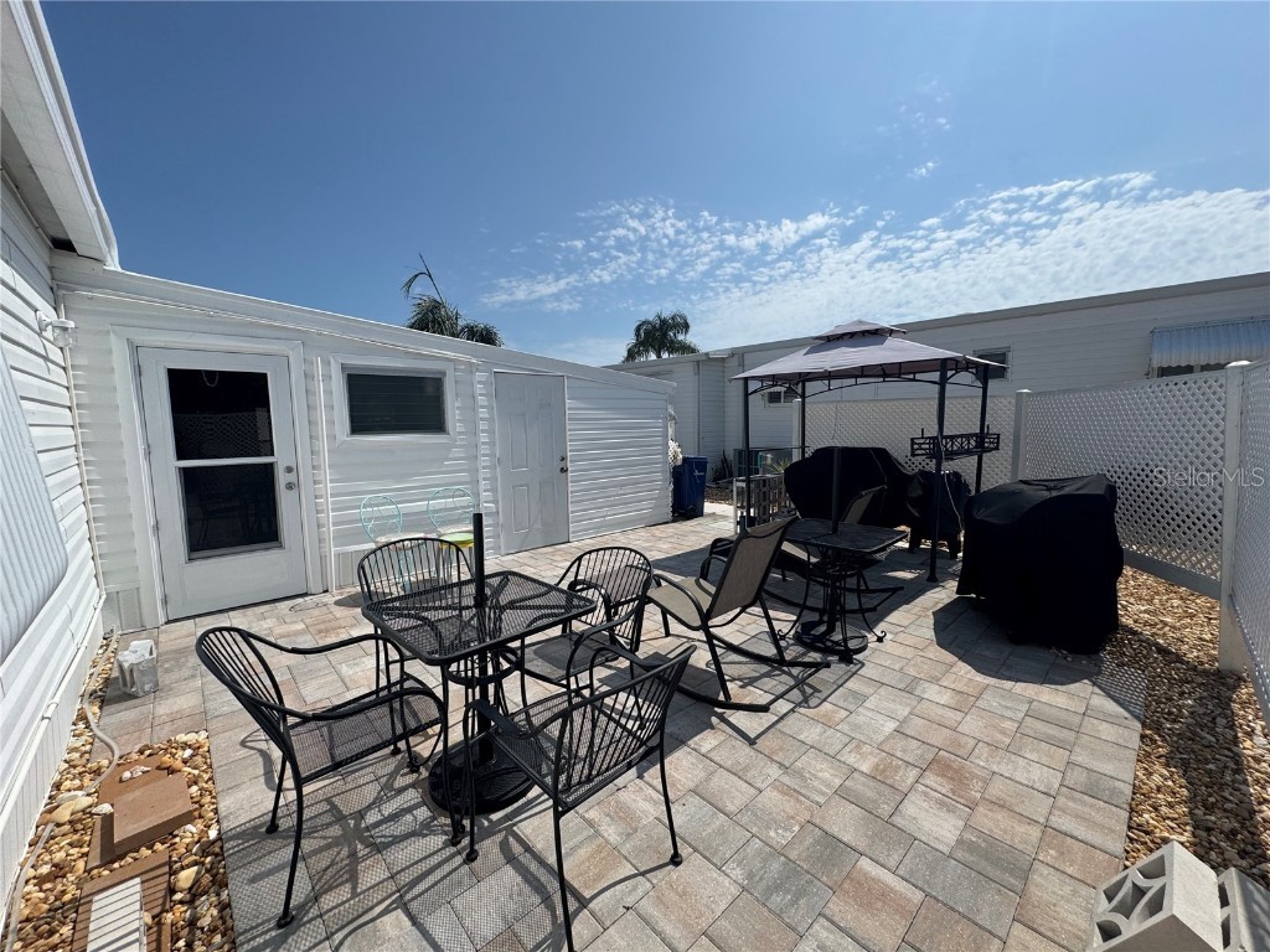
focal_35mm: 14
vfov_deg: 85.7
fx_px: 514
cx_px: 635
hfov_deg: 102.1
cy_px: 476
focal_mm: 2.22
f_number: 2.2
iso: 50
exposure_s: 1/3906
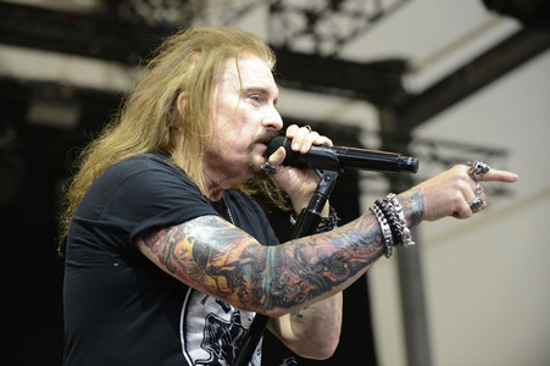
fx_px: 1679
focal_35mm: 110
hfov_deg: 18.6
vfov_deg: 12.4
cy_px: 183
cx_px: 275
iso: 1000
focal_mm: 110
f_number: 4.5
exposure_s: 1/640
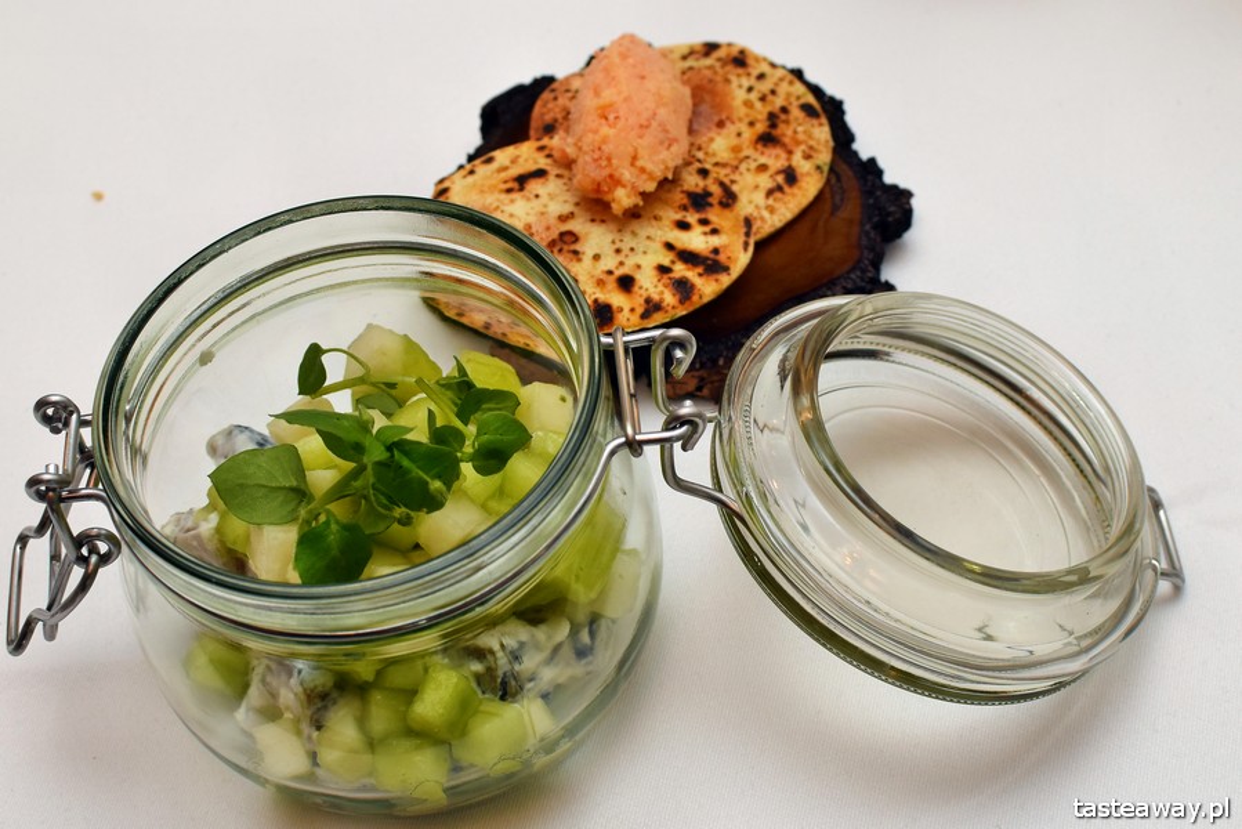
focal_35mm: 52
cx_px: 621
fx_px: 1812
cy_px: 414
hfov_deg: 37.8
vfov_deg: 25.8
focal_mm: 35
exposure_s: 1/200
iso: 400
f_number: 7.1
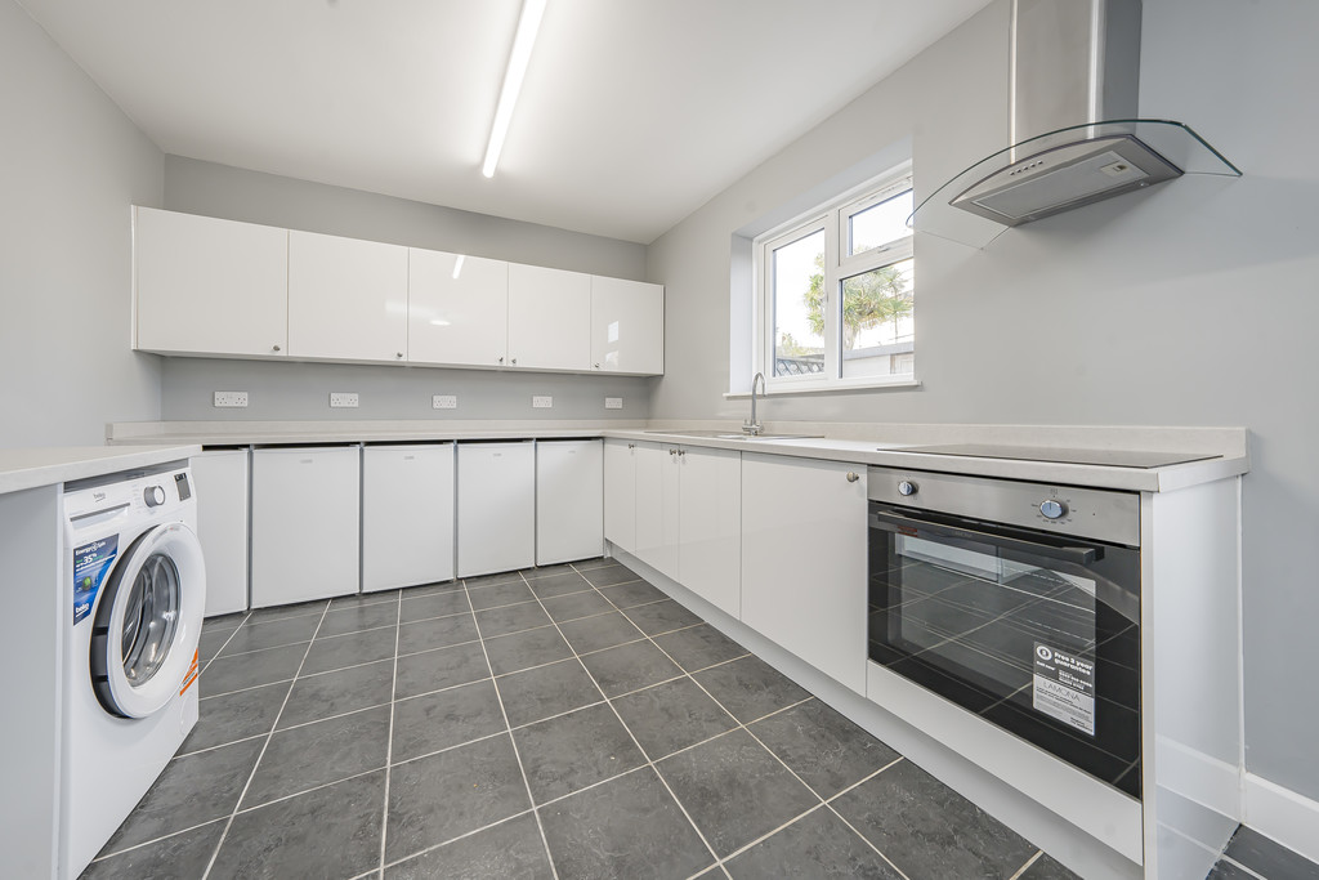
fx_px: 440
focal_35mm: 12
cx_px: 660
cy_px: 440
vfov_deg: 90.0
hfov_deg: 112.6
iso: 320
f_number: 9
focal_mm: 12
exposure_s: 1/15
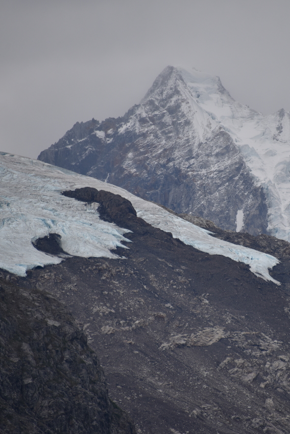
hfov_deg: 3.0
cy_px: 217
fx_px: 5449
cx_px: 210
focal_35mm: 451
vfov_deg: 4.6
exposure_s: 1/640
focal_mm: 300
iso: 200
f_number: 5.6
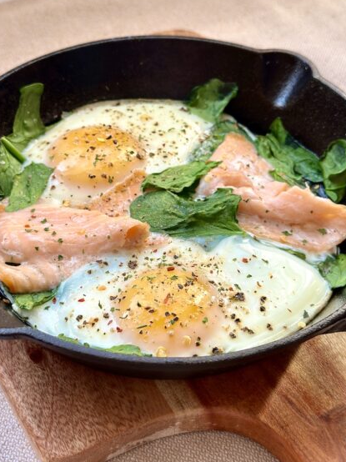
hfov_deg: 28.0
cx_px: 166
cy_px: 225
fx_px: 694
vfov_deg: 36.8
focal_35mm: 52
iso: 64
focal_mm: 6.86
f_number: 1.78
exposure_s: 1/139
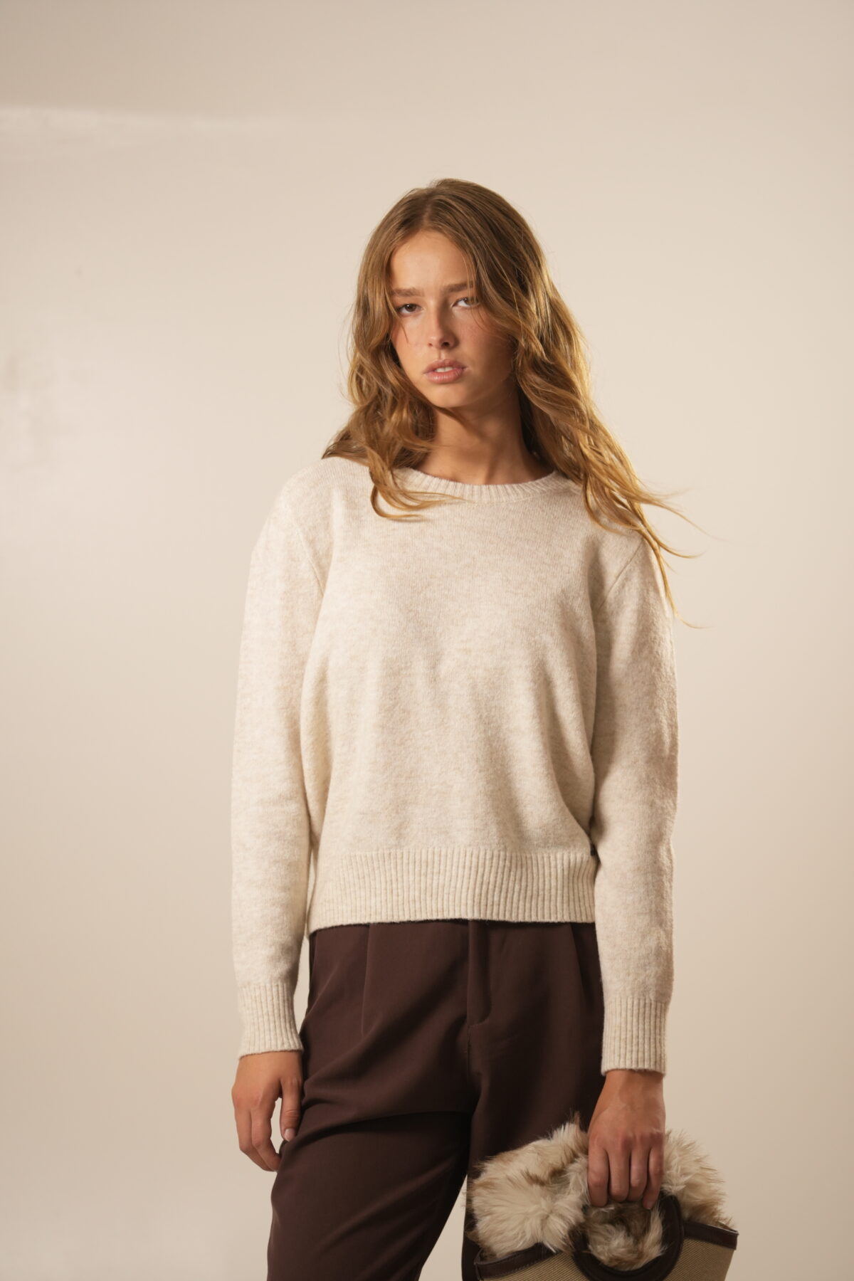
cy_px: 640
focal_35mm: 138
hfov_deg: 9.9
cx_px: 427
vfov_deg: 14.9
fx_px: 4910
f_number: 4
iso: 1000
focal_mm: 138
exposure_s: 1/125
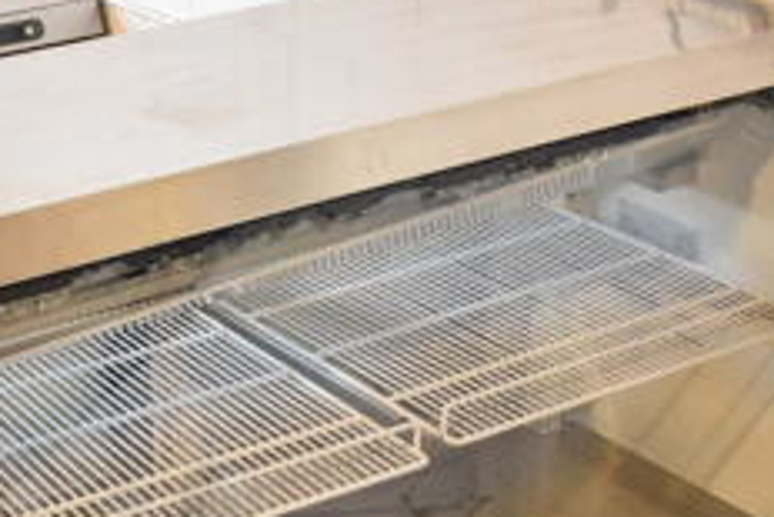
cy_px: 634
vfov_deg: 18.2
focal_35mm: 71
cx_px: 23
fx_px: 1527
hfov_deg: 27.0
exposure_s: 1/125
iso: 3600
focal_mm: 18
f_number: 3.5
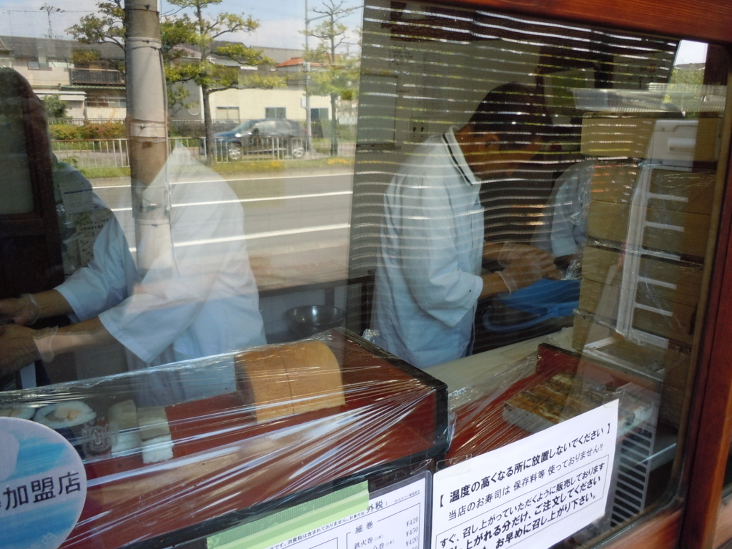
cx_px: 366
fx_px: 592
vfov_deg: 49.7
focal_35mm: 28
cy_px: 274
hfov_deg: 63.4
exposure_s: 1/125
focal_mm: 5
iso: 250
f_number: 3.7
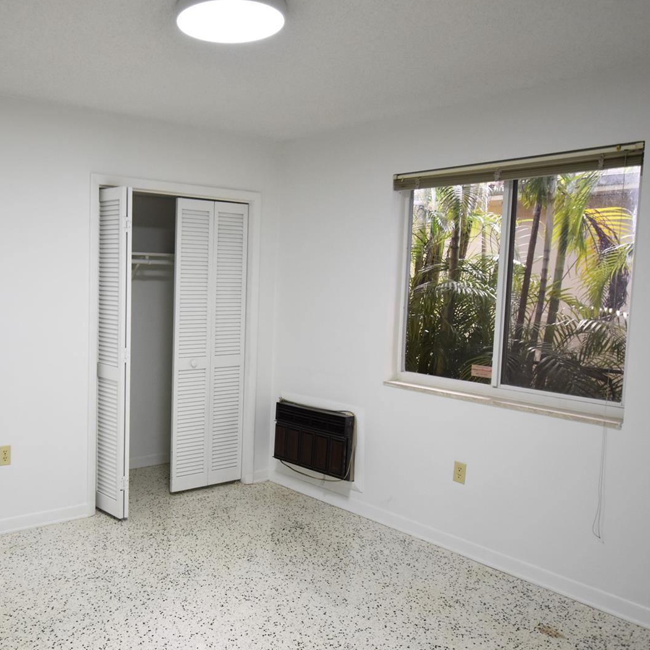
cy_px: 325
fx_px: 659
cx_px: 187
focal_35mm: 31
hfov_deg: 51.0
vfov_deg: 52.5
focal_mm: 16
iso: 450
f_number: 4
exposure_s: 1/60
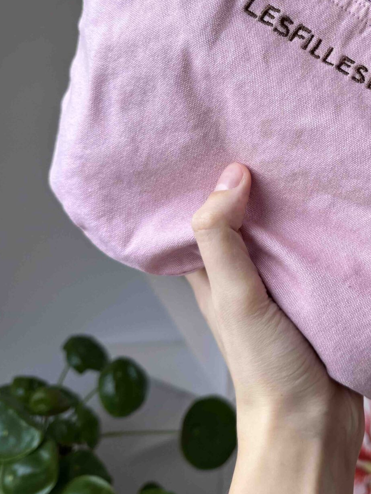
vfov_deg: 37.4
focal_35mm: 50
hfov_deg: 27.5
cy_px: 135
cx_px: 370
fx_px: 714
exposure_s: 1/100
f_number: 1.78
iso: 64
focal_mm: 6.76
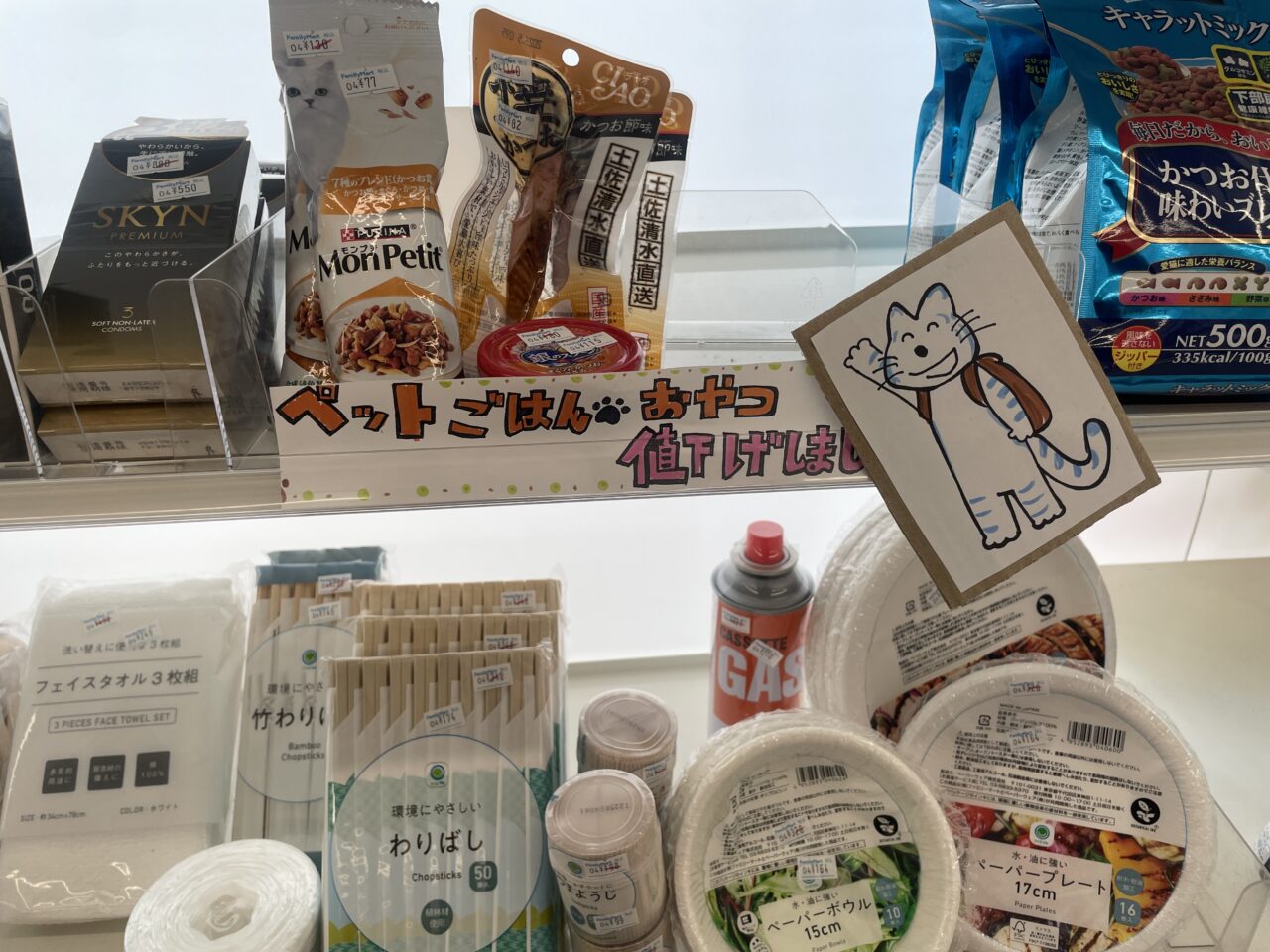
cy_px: 476
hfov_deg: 67.3
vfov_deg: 53.1
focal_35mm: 26
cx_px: 635
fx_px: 954
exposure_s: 1/225
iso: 32
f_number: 1.6
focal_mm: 4.2
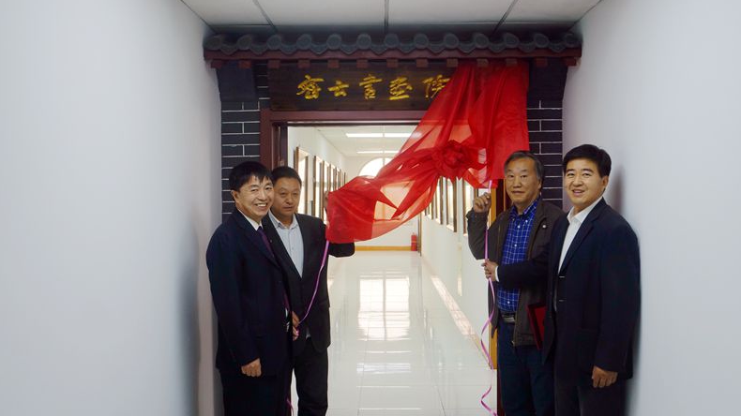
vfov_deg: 33.7
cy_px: 186
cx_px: 371
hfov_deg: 56.6
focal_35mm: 35
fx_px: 688
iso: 250
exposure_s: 1/60
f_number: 4
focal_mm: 22
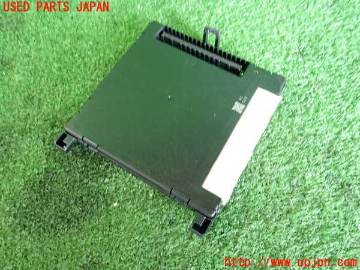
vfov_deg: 54.9
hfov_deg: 69.4
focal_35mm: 25
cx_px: 180
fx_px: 260
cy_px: 135
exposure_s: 1/30
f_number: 2
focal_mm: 4.5
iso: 320
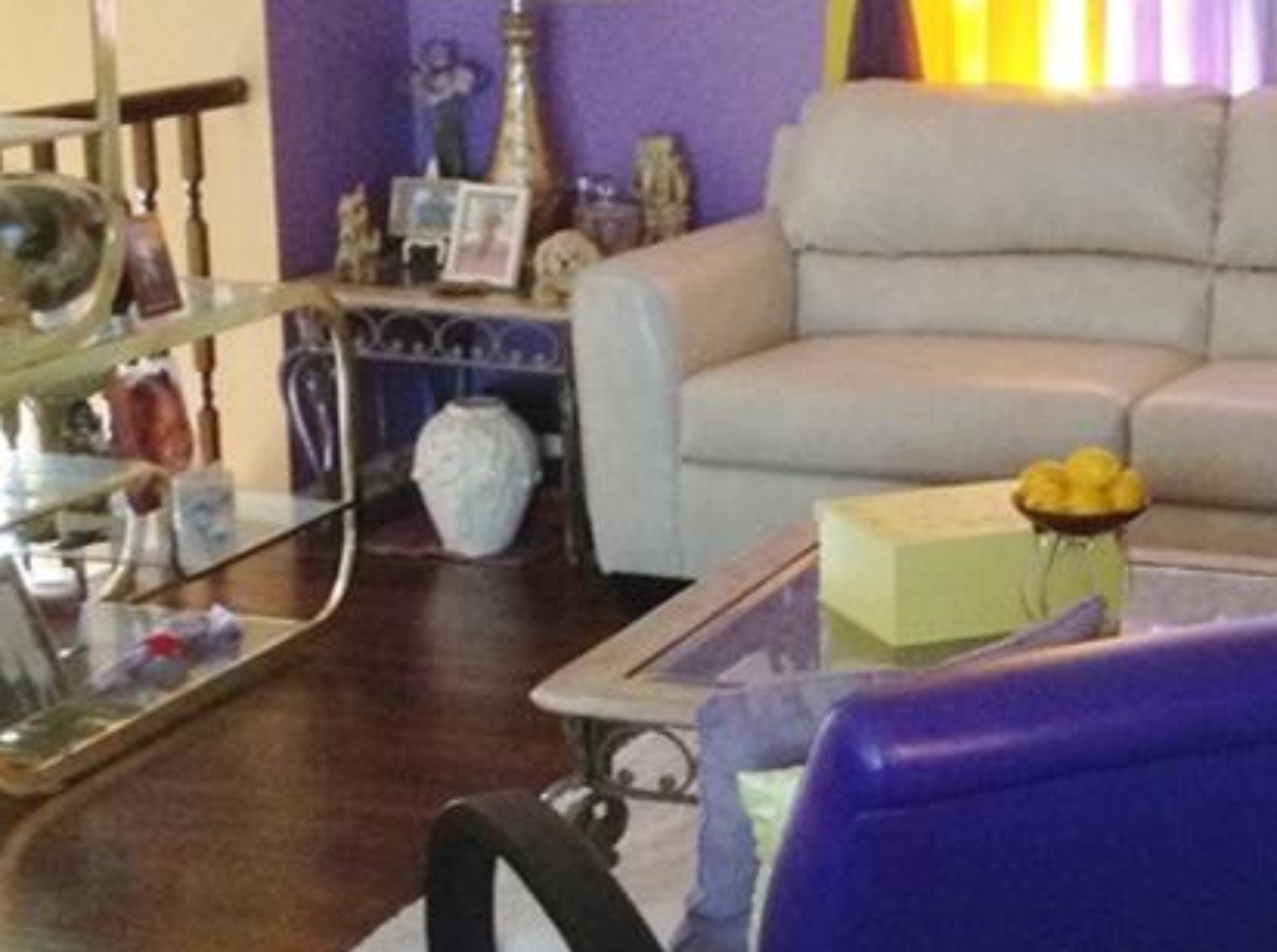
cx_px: 1029
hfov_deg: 23.5
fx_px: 3018
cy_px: 465
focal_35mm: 82
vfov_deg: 17.9
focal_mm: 3.3
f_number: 2.4
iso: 200
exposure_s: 1/24
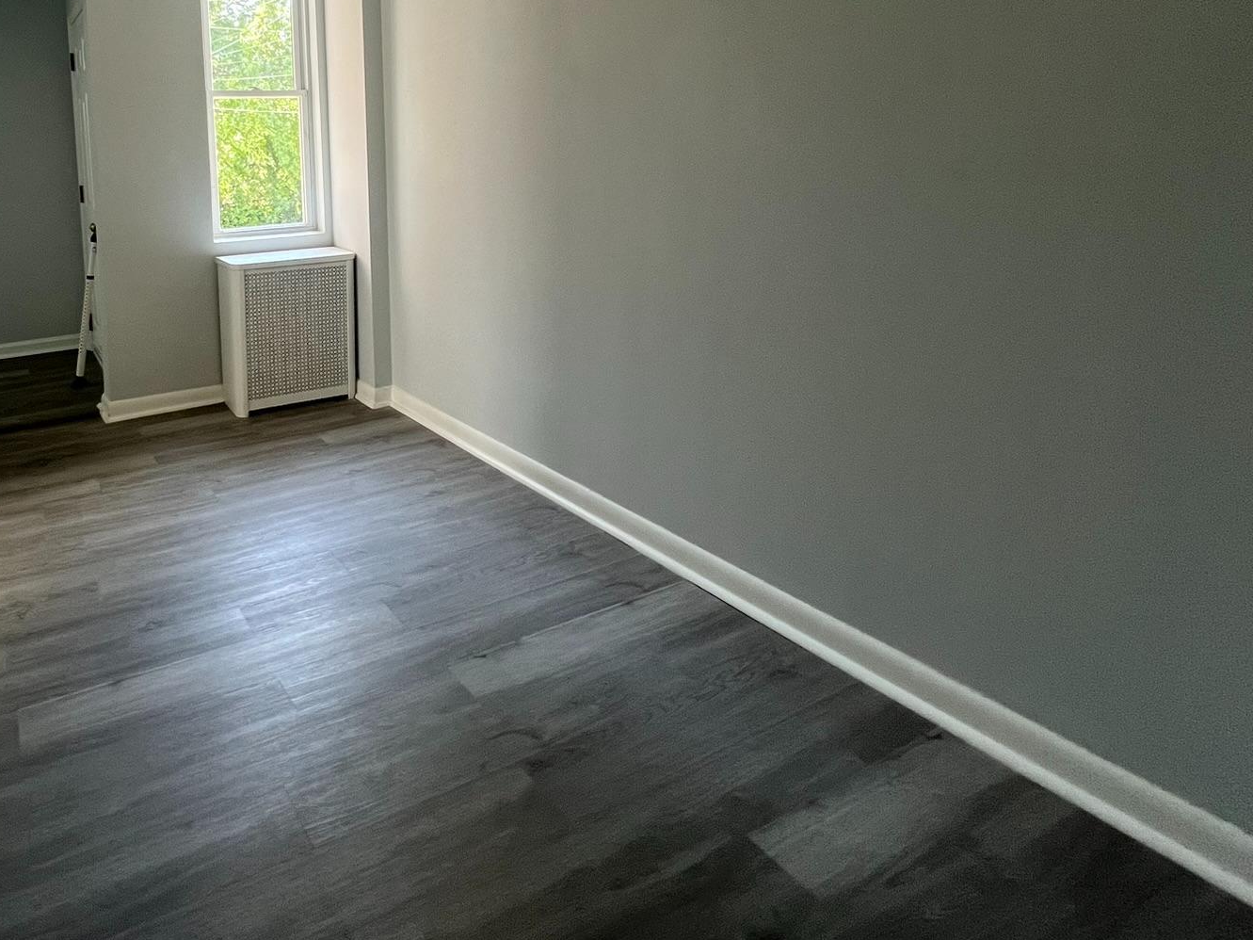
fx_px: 724
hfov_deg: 76.0
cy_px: 226
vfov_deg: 61.9
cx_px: 319
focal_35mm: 20
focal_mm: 1.57
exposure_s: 1/120
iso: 200
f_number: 1.8
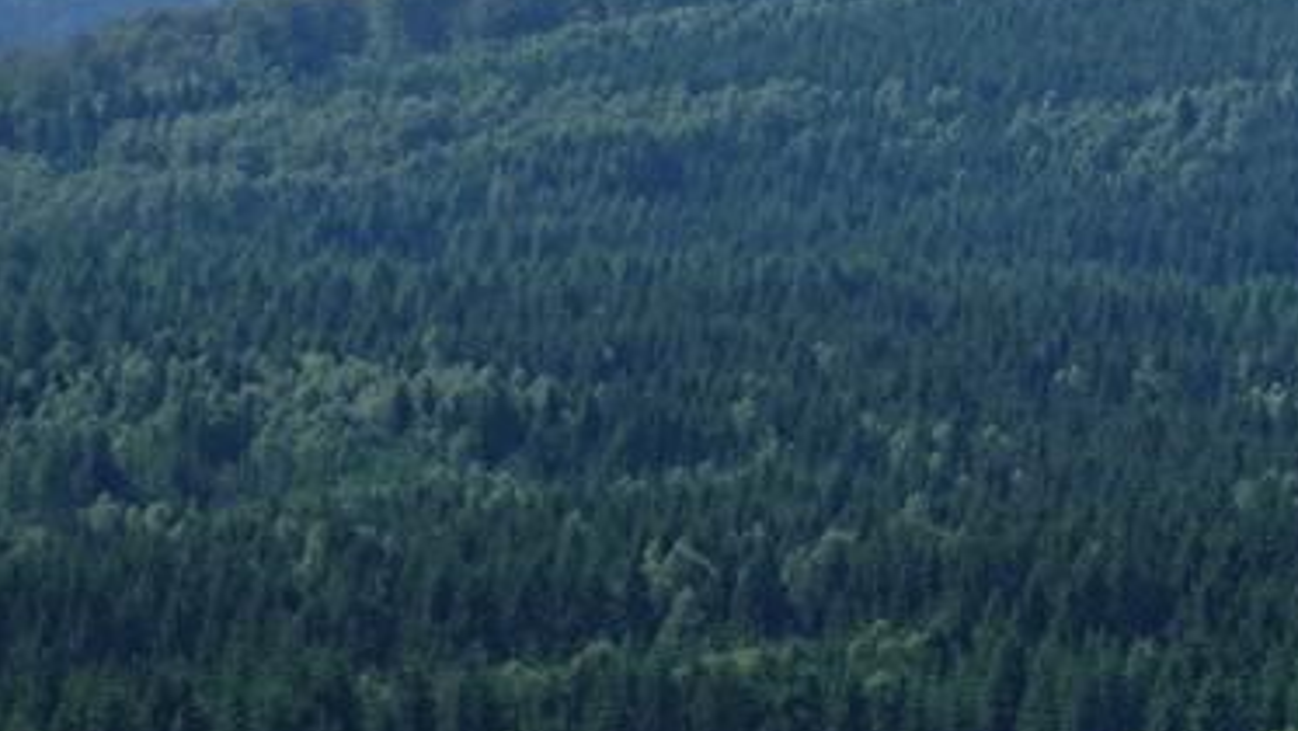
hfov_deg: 3.8
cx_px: 1698
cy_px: 388
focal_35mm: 561
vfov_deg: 2.2
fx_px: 19313
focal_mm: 72
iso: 125
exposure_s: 1/250
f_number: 8
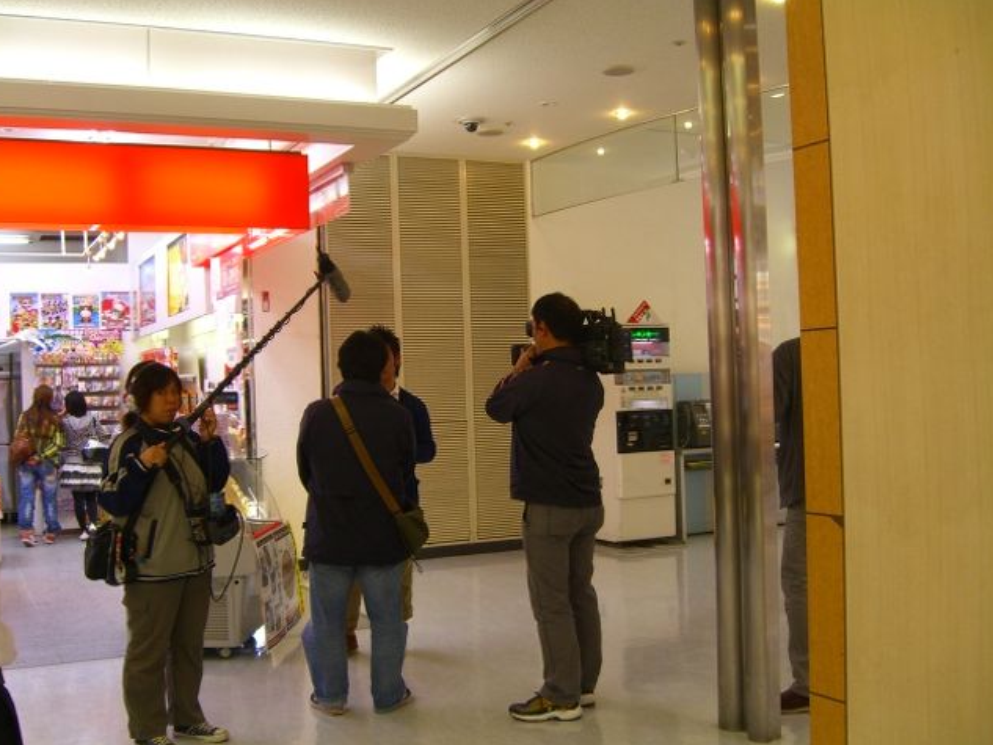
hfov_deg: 47.9
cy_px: 377
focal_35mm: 39
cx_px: 488
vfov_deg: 36.8
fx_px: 1119
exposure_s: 1/50
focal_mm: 7.9
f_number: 2.8
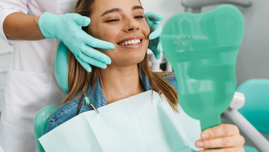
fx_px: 350
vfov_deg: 24.4
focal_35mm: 49
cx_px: 136
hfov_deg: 42.1
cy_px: 64
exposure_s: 1/160
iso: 800
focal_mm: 46
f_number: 4.5
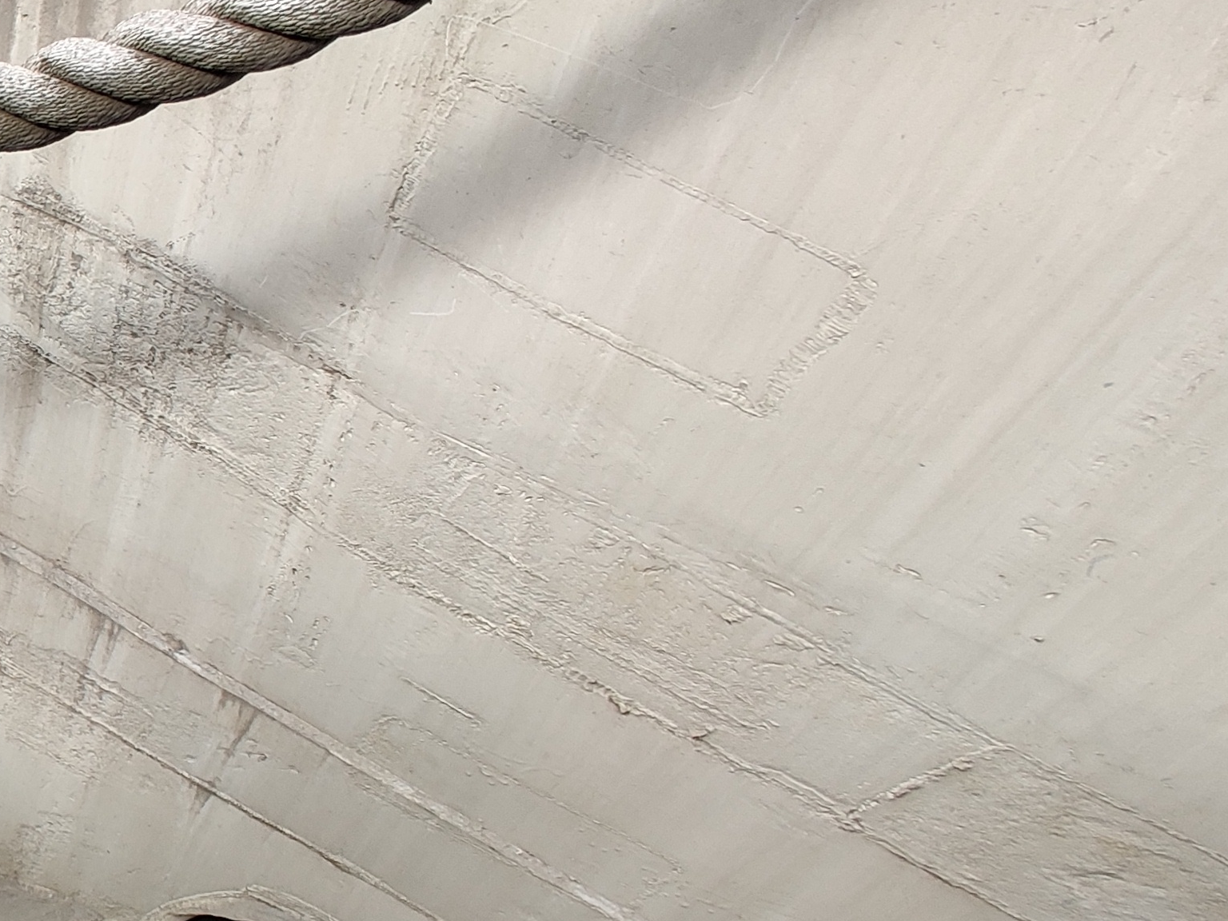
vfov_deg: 36.8
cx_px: -472
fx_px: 1384
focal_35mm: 39
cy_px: 442
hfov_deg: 32.0
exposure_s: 1/466
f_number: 2.2
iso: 100
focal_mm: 2.25
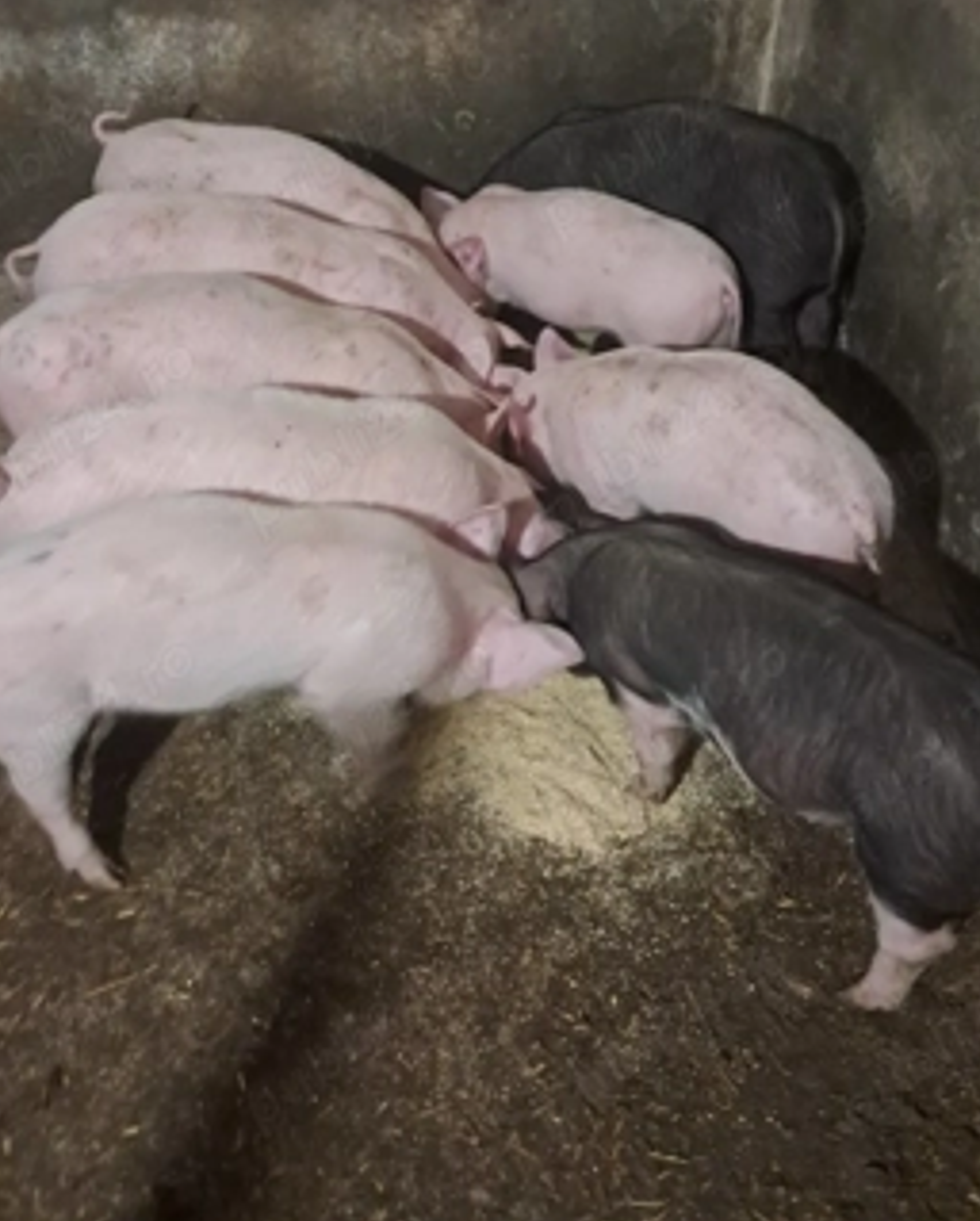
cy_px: 482
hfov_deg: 44.6
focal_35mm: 33
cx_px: 444
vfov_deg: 53.7
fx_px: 1194
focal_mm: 4
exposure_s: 1/20
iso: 1000
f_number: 1.8
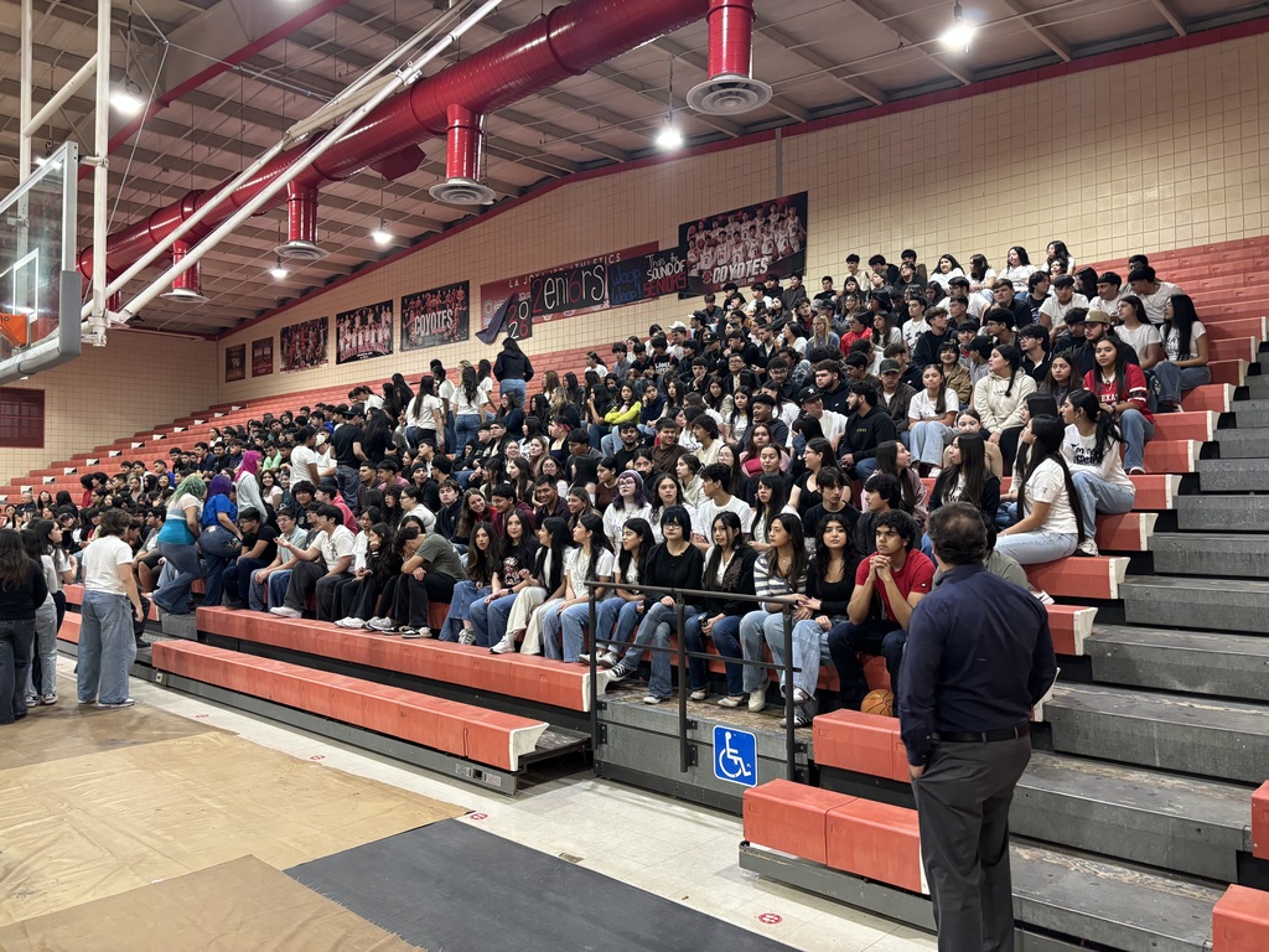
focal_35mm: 26
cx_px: 634
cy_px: 476
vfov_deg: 53.1
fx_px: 953
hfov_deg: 67.3
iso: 200
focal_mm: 5.96
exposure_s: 1/60
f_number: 1.6
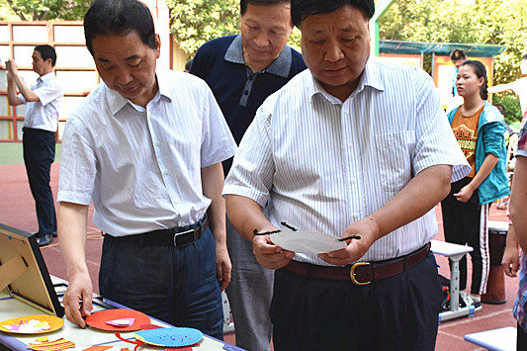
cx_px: 257
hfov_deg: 33.0
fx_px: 889
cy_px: 241
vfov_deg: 22.2
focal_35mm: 61
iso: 800
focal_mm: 27
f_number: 8
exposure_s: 1/400
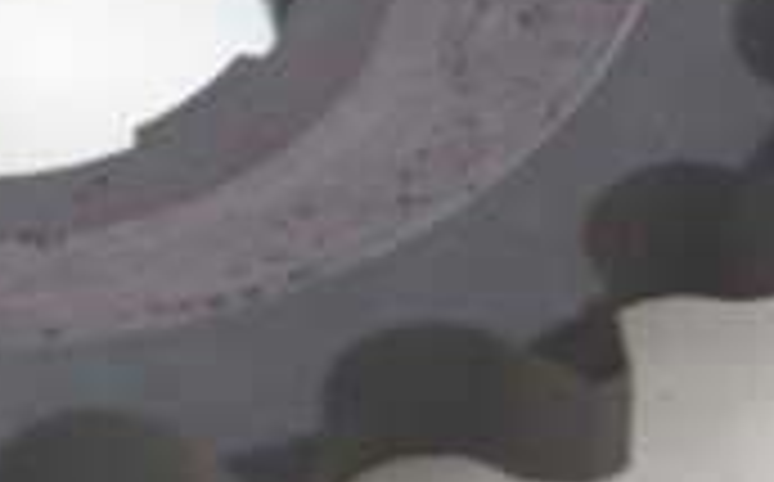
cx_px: 54
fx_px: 7647
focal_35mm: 363
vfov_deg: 3.6
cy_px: -32
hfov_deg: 5.8
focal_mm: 68
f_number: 8
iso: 800
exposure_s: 1/6
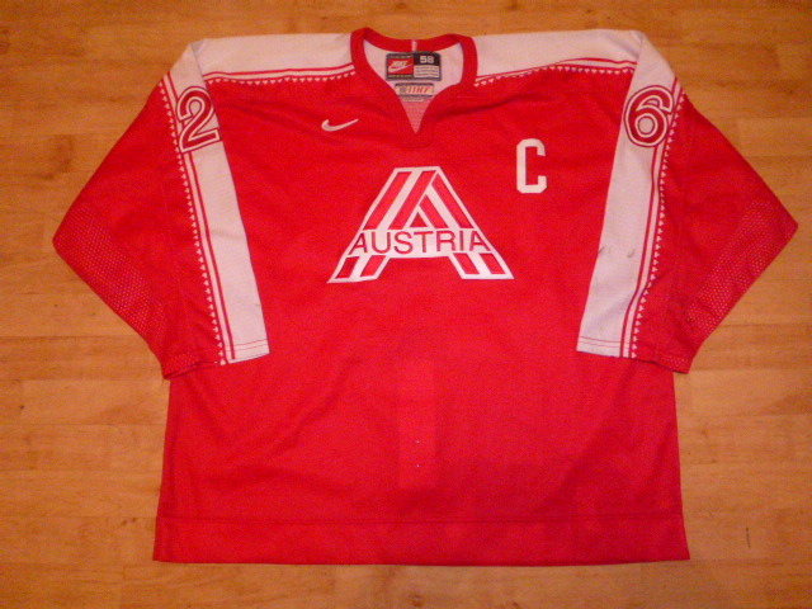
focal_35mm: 25
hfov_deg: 69.4
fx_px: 586
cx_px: 406
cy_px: 304
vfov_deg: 54.9
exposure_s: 1/25
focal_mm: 4.3
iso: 1250
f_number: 2.8
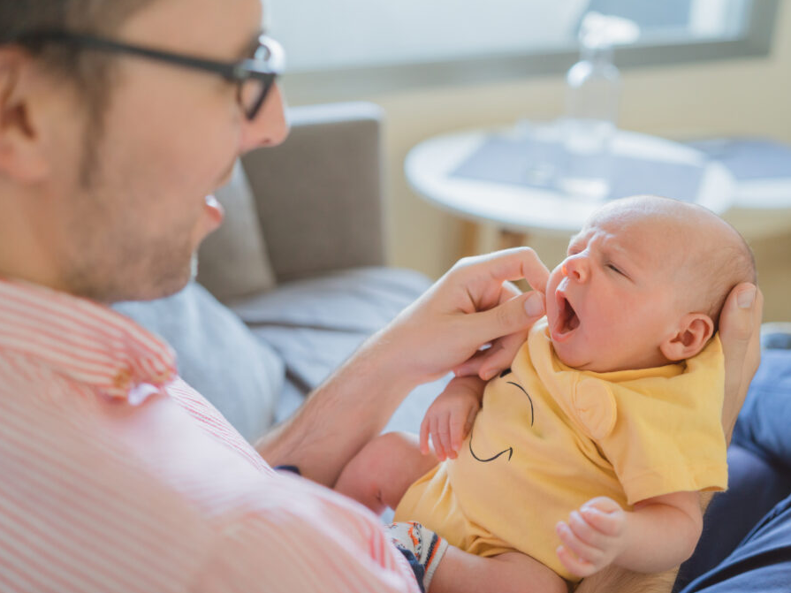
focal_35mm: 44
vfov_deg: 32.9
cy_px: 300
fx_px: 1005
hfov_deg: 42.9
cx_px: 420
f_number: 2.5
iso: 1250
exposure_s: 1/200
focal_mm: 40
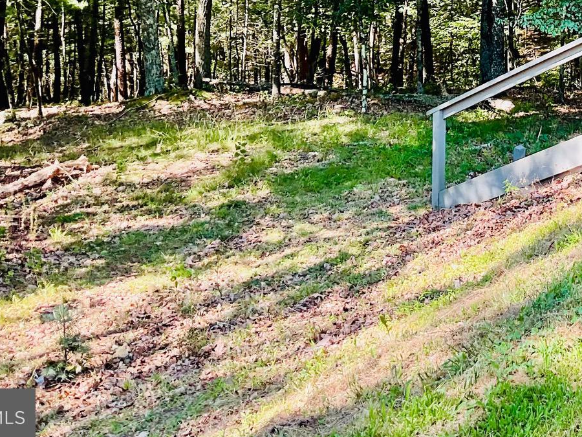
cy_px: -56
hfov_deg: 28.2
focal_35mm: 66
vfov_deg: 21.0
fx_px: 1110
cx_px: 536
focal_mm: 3
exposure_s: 1/145
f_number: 1.8
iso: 16
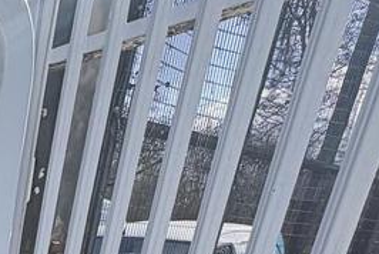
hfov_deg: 27.7
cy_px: 401
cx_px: -188
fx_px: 516
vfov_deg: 21.9
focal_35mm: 49
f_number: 2.2
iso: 50
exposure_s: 1/831
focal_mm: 2.22
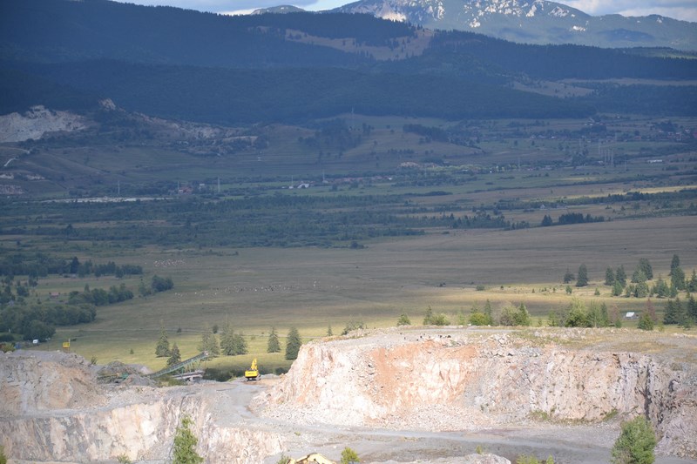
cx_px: 348
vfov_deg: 9.3
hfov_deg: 14.0
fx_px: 2845
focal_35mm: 147
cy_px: 232
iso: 400
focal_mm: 98
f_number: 5.6
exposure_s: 1/320
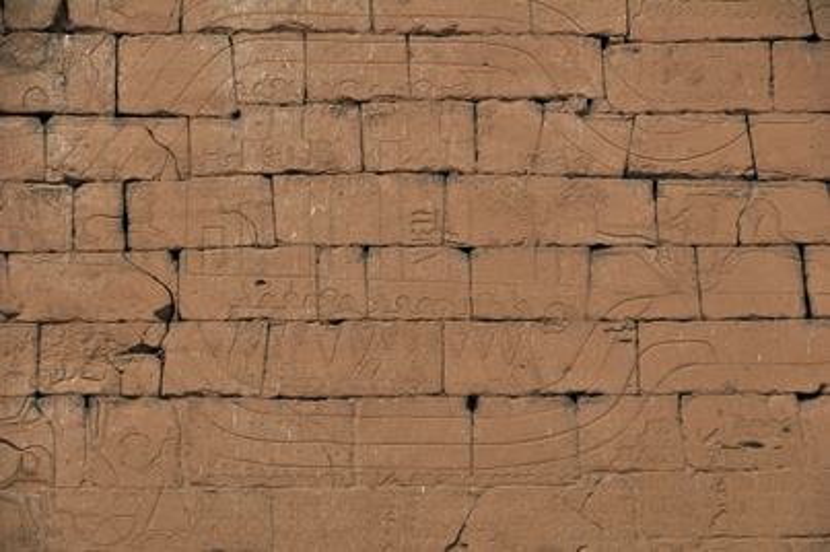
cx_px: 415
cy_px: 276
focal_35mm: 180
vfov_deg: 7.6
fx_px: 4147
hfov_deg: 11.4
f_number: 8
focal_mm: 120
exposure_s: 1/160
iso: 200
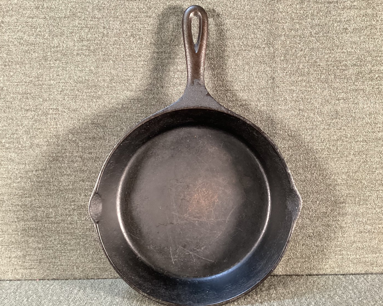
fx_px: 374
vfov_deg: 44.6
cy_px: 155
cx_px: 198
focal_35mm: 33
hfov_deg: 54.2
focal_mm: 3.3
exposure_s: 1/40
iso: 320
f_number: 2.4
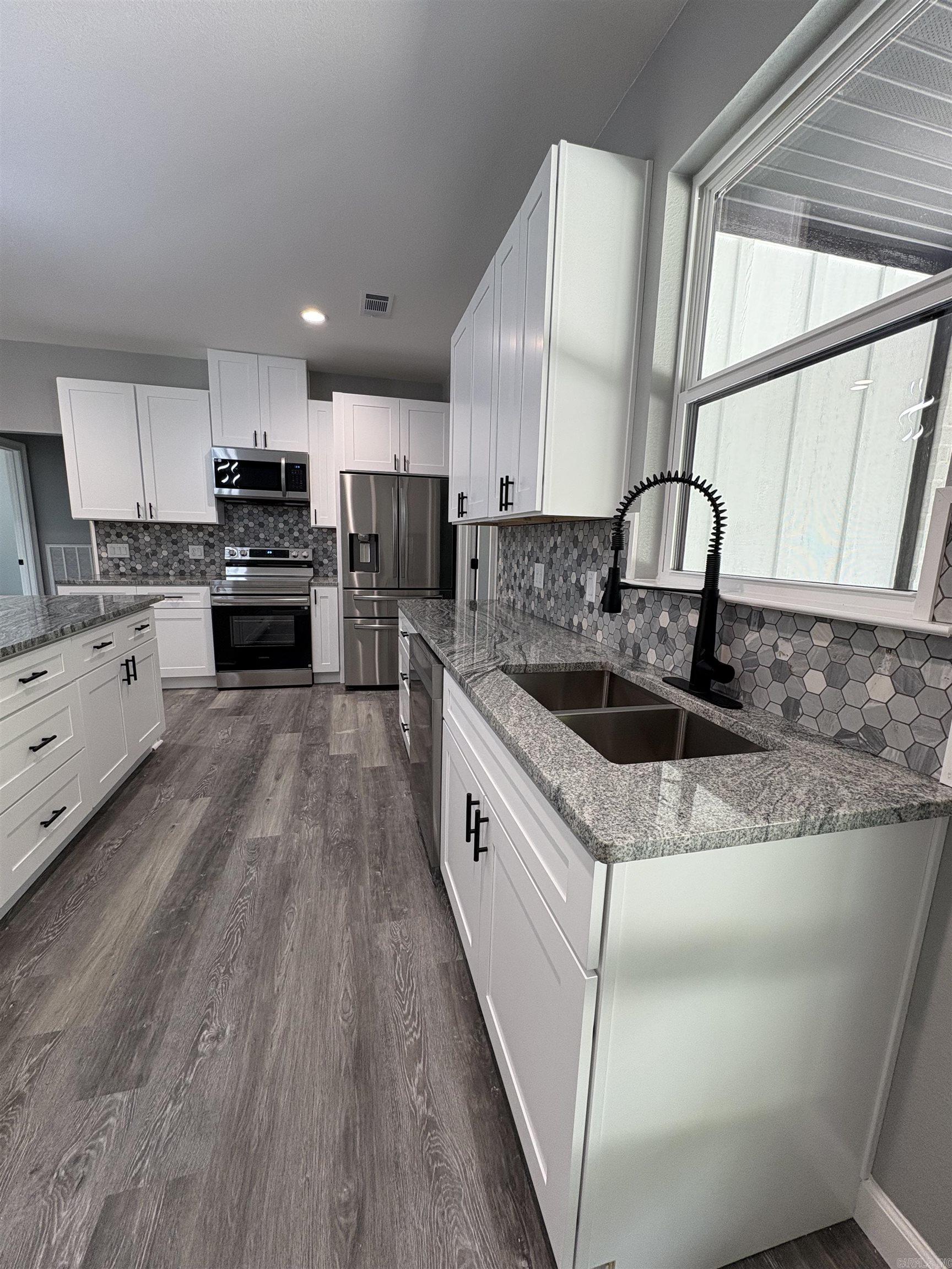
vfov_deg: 102.1
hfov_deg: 85.7
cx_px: 476
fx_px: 513
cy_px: 634
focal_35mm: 14
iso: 125
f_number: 2.2
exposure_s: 1/60
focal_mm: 2.22
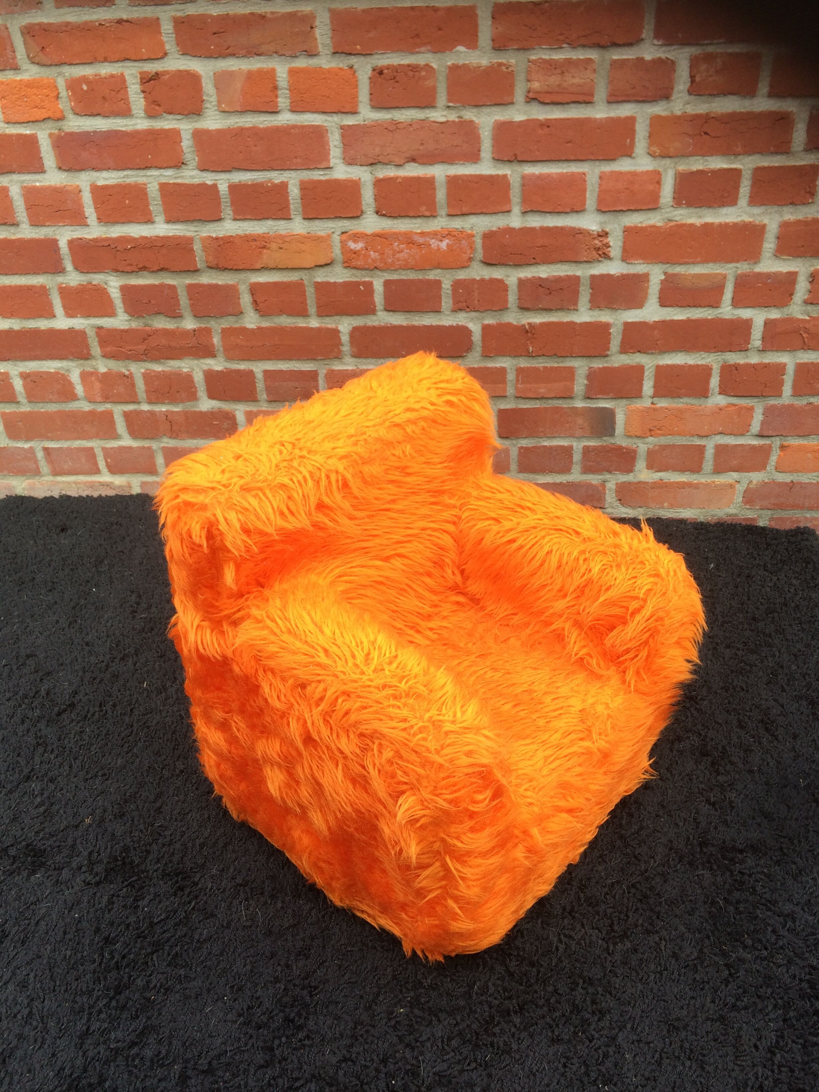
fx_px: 915
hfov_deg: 48.2
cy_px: 546
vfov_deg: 61.7
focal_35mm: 29
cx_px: 410
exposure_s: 1/125
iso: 32
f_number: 2.2
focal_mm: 4.15
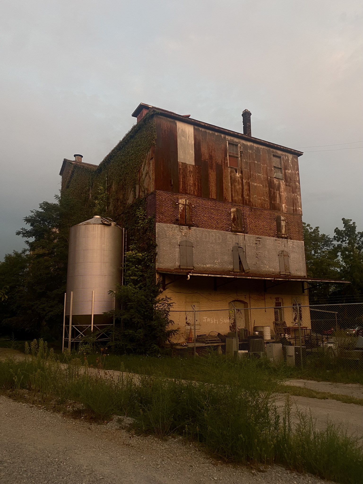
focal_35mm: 26
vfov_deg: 67.3
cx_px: 182
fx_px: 364
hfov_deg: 53.1
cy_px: 242
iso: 160
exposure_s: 1/60
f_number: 1.8
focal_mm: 4.25
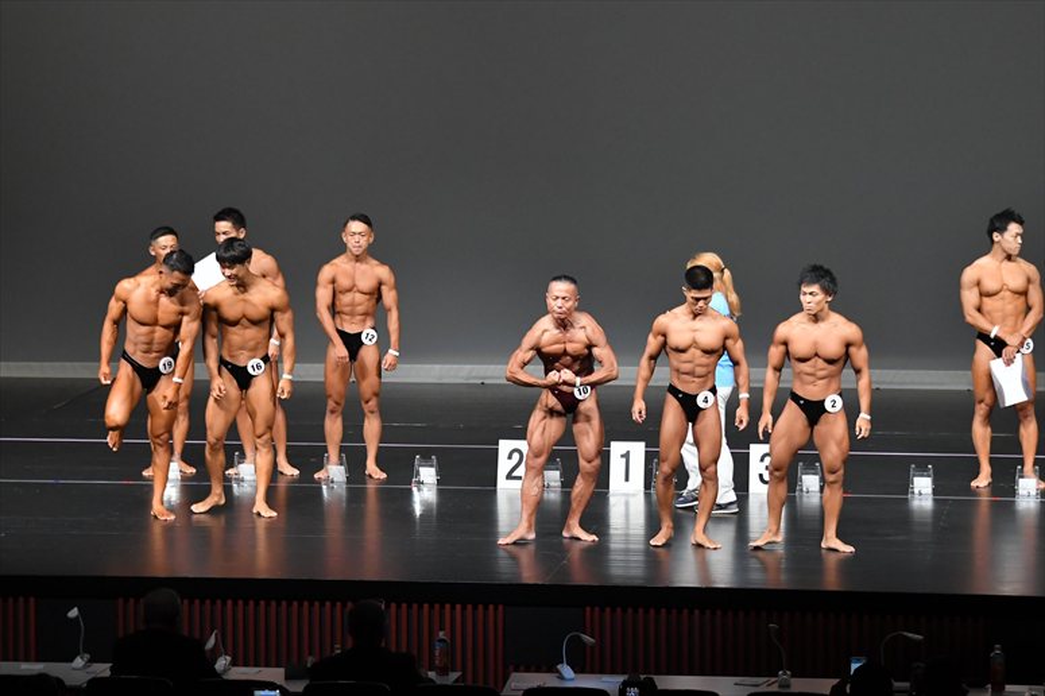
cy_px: 348
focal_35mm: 150
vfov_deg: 9.1
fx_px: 4352
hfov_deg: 13.7
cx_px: 522
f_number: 5.6
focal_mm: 100
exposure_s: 1/400
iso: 4000
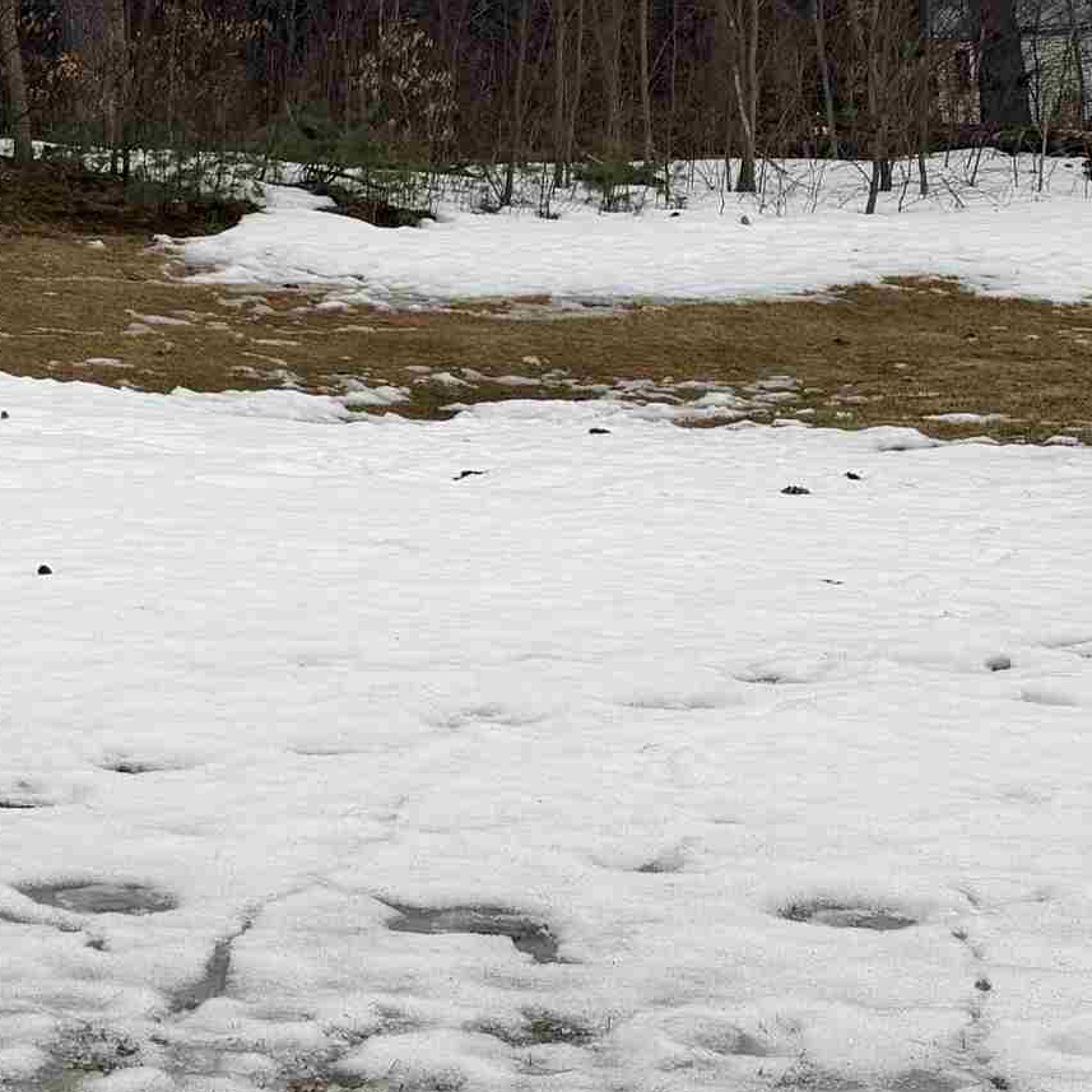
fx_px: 2712
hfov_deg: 19.8
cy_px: 121
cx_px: -529
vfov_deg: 22.3
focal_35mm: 76
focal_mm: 6.76
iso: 80
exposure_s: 1/121
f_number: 1.78
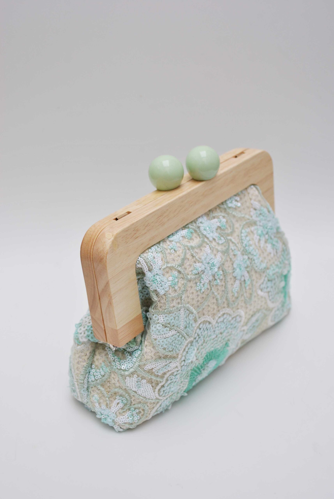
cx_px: 167
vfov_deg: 43.6
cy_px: 250
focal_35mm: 45
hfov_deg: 29.9
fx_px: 624
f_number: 4.5
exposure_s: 1/400
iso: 200
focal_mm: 30
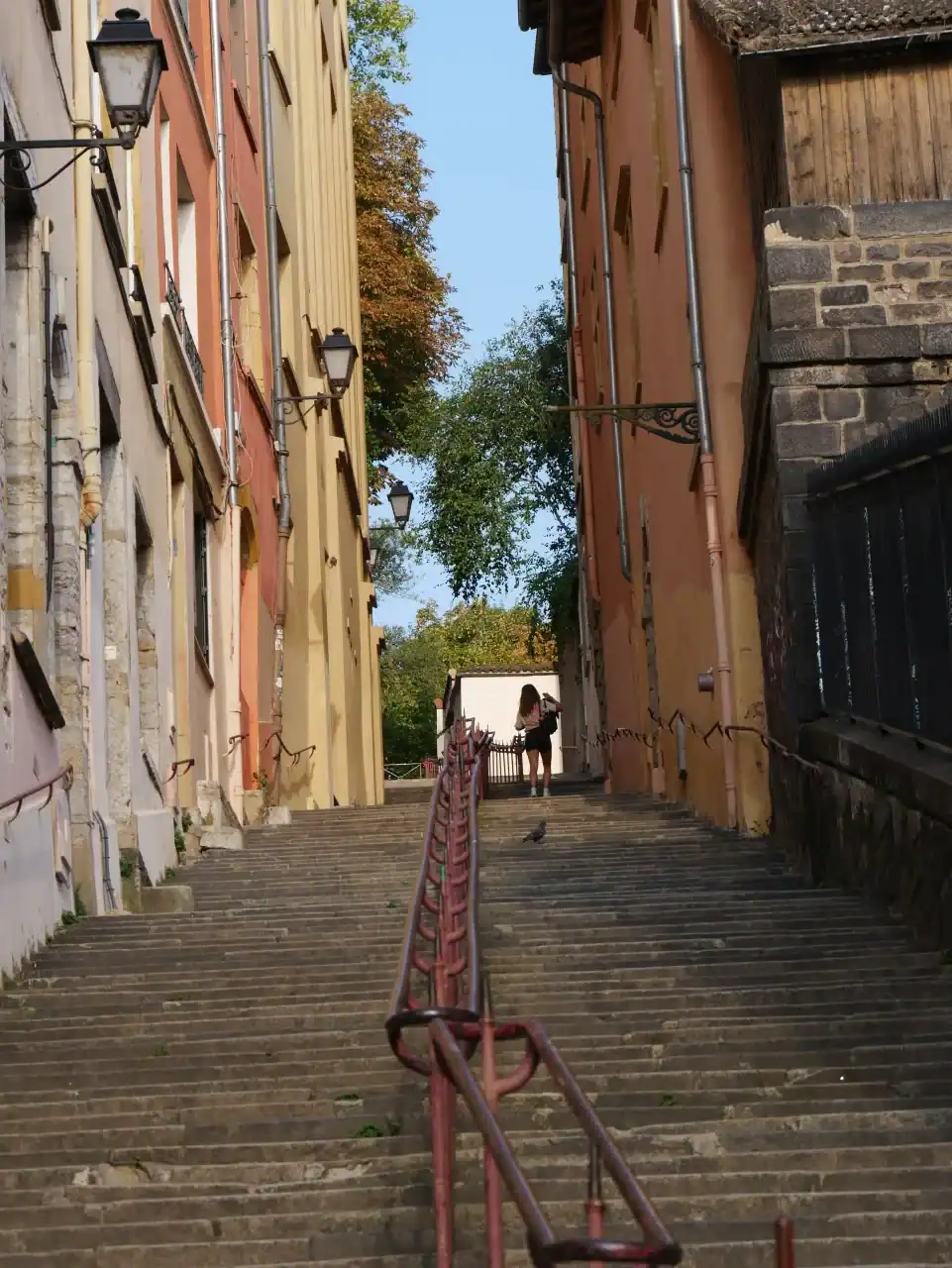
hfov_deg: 13.5
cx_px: 476
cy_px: 634
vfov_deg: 17.9
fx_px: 4031
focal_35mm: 110
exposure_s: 1/320
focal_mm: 55
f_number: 6.3
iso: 200
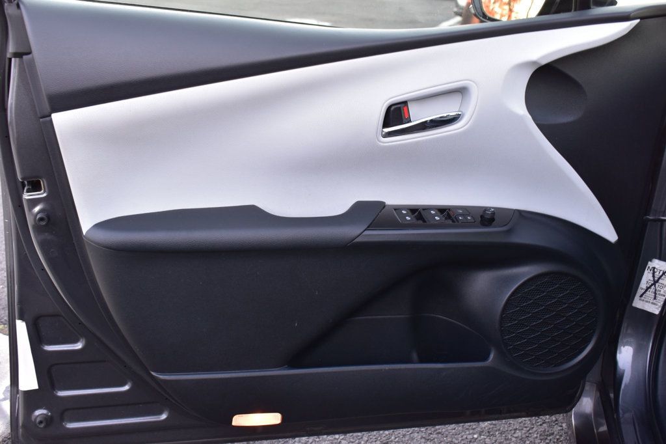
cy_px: 222
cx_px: 333
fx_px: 666
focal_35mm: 36
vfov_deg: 36.8
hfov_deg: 53.1
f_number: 6.3
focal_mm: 24
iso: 400
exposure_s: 1/20
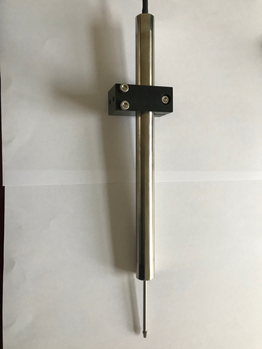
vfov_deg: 63.4
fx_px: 282
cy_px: 174
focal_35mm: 28
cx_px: 131
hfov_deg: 49.8
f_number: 1.8
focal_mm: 3.99
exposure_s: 1/33
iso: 40
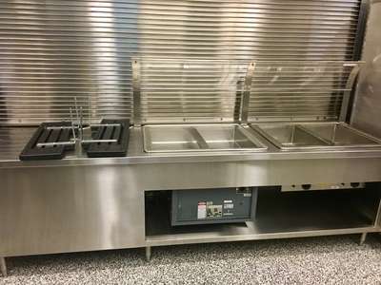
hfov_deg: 61.7
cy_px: 142
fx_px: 319
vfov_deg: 48.2
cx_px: 190
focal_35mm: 29
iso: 80
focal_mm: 4.15
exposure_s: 1/15
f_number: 2.2
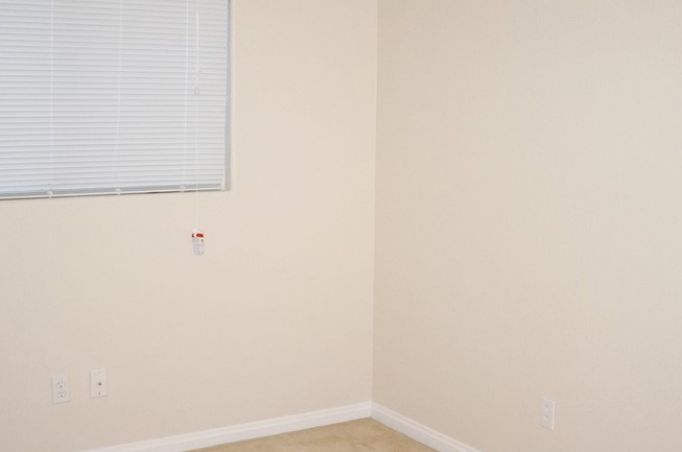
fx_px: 946
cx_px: 358
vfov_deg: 26.9
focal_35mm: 50
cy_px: 192
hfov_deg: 39.7
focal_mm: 20
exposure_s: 1/60
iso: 800
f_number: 2.8
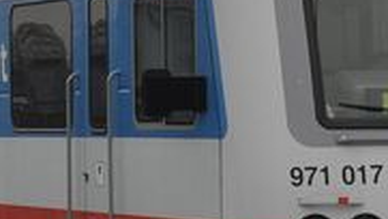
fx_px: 3201
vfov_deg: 3.9
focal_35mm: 311
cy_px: -90
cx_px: 13
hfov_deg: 6.9
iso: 250
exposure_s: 1/160
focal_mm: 35
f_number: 8
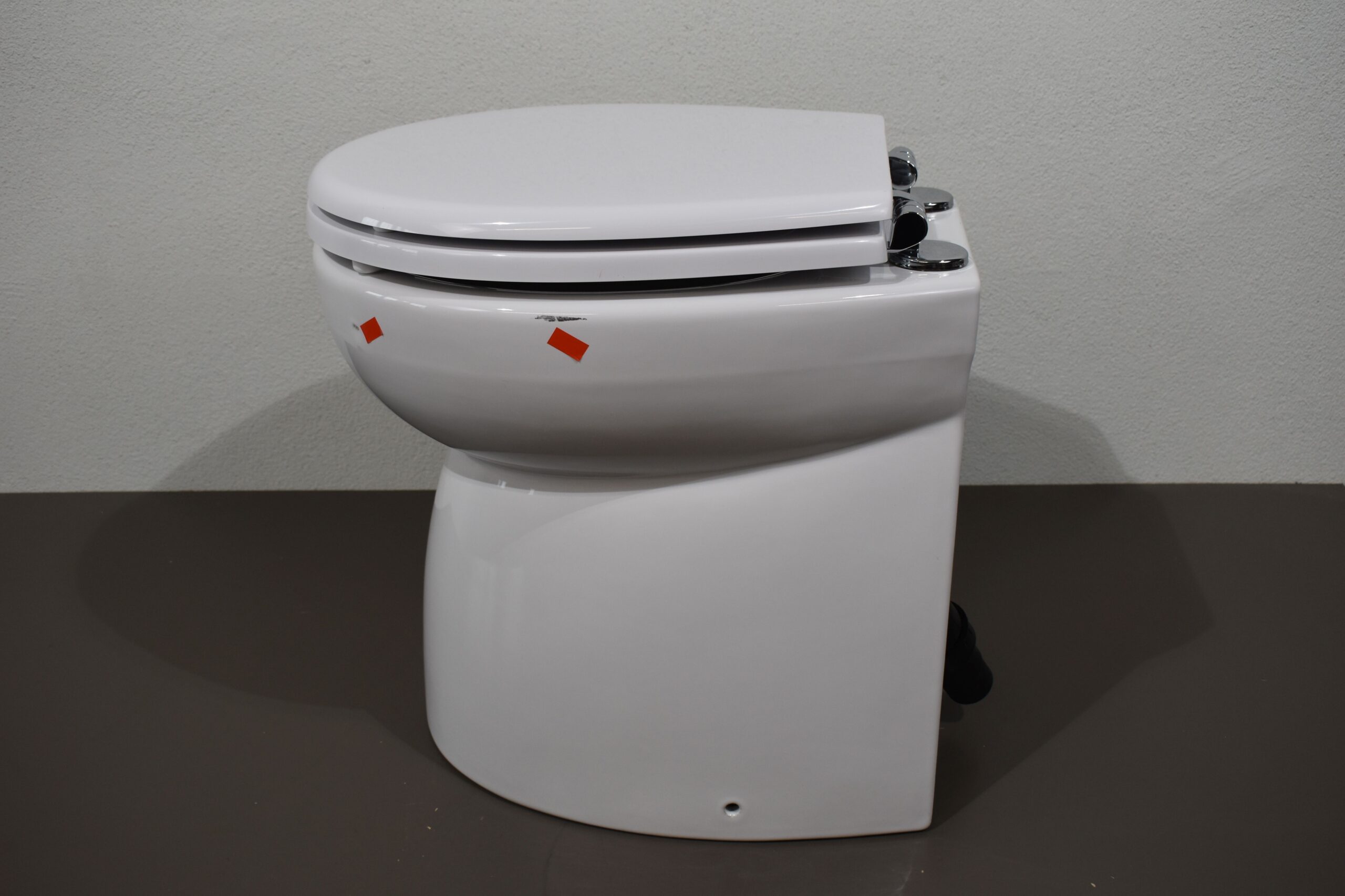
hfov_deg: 53.1
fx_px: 1345
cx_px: 672
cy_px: 448
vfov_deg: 36.9
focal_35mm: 36
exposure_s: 1/125
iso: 320
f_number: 5.6
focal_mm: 24
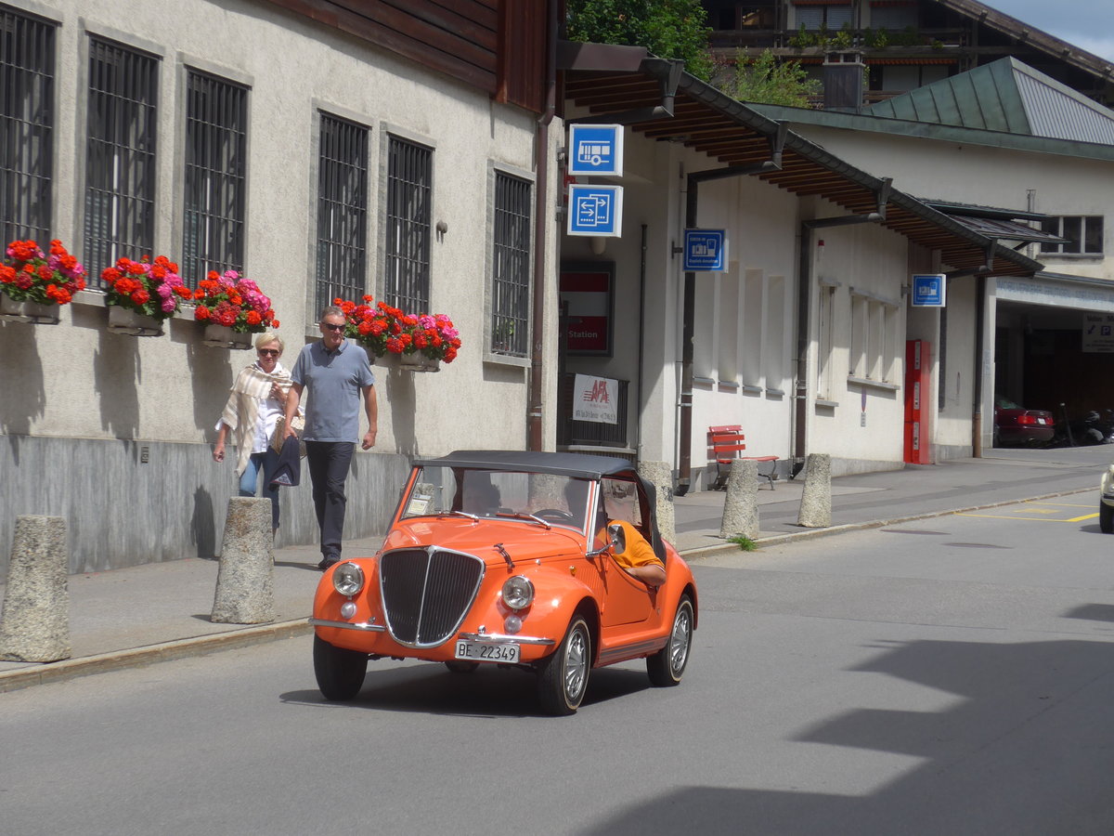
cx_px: 557
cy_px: 418
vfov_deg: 12.7
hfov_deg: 16.8
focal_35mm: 117
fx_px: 3765
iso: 80
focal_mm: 22.9
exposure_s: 1/640
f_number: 5
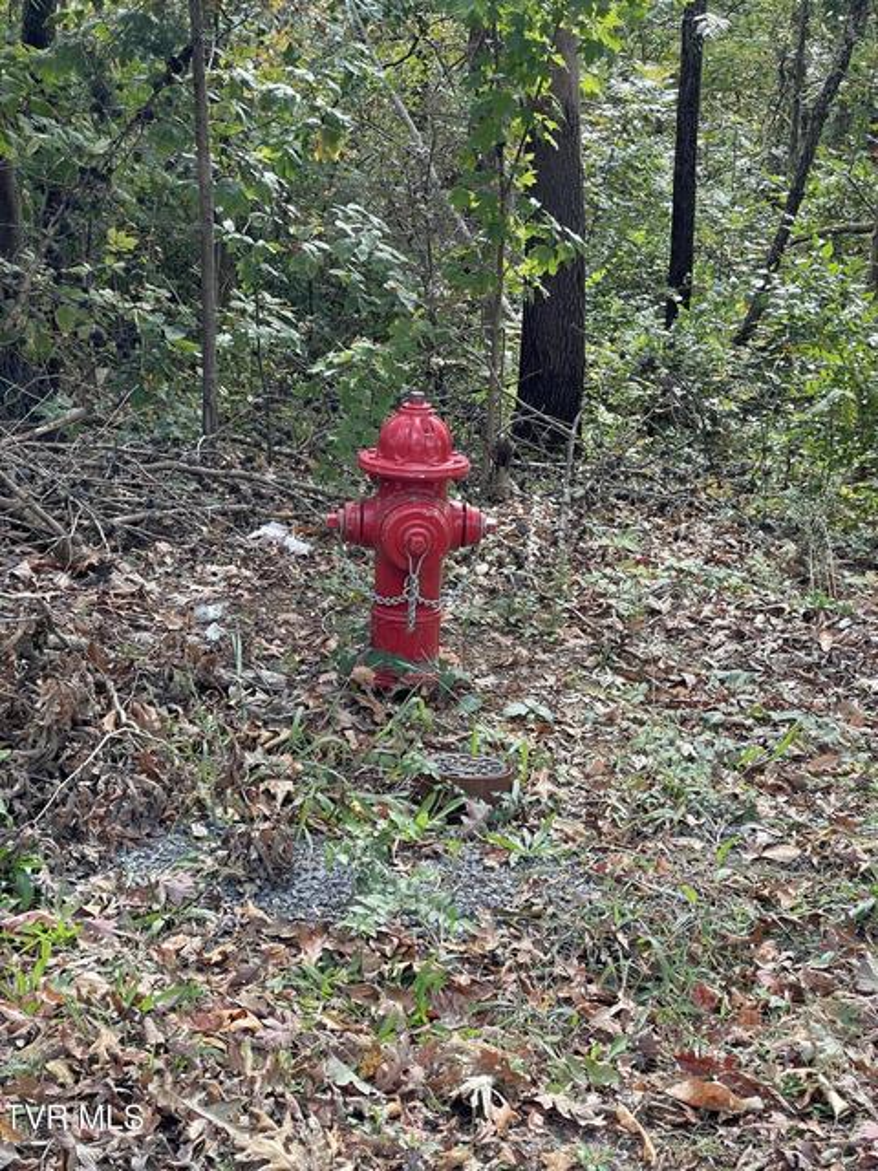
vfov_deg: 36.8
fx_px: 1759
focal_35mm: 52
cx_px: 439
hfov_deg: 28.0
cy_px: 586
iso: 25
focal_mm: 6
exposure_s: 1/99
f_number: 2
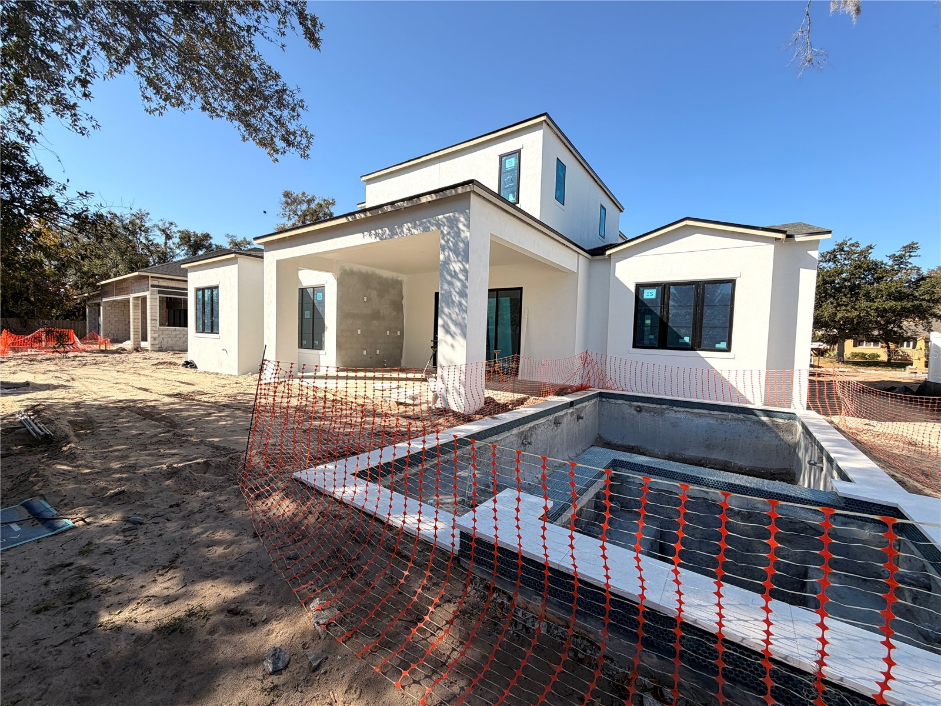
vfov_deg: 85.7
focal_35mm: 14
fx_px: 381
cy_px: 353
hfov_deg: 102.1
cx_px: 470
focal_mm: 2.22
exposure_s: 1/770
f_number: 2.2
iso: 25
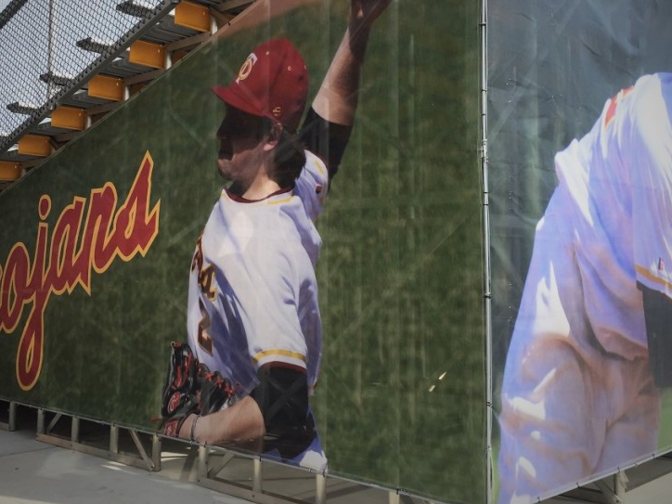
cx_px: 293
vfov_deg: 35.0
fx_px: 796
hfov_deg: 45.7
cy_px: 199
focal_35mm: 41
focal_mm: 4.15
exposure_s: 1/2198
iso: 32
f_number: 2.2
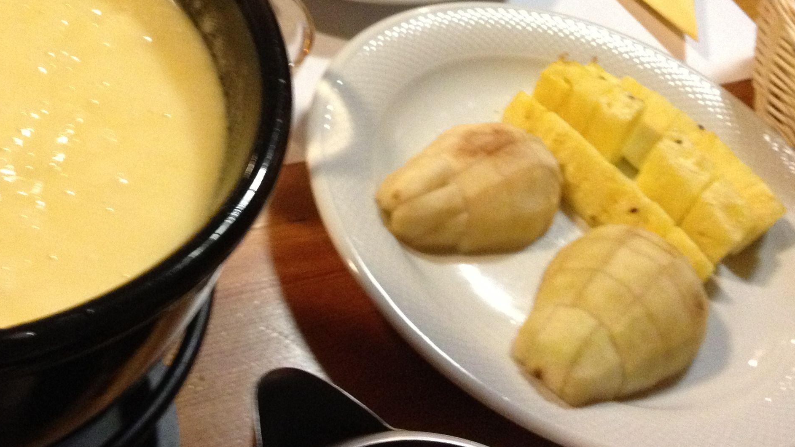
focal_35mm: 66
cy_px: 30
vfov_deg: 17.9
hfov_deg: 31.8
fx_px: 1391
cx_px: 306
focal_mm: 4.28
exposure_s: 1/17
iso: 400
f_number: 2.4
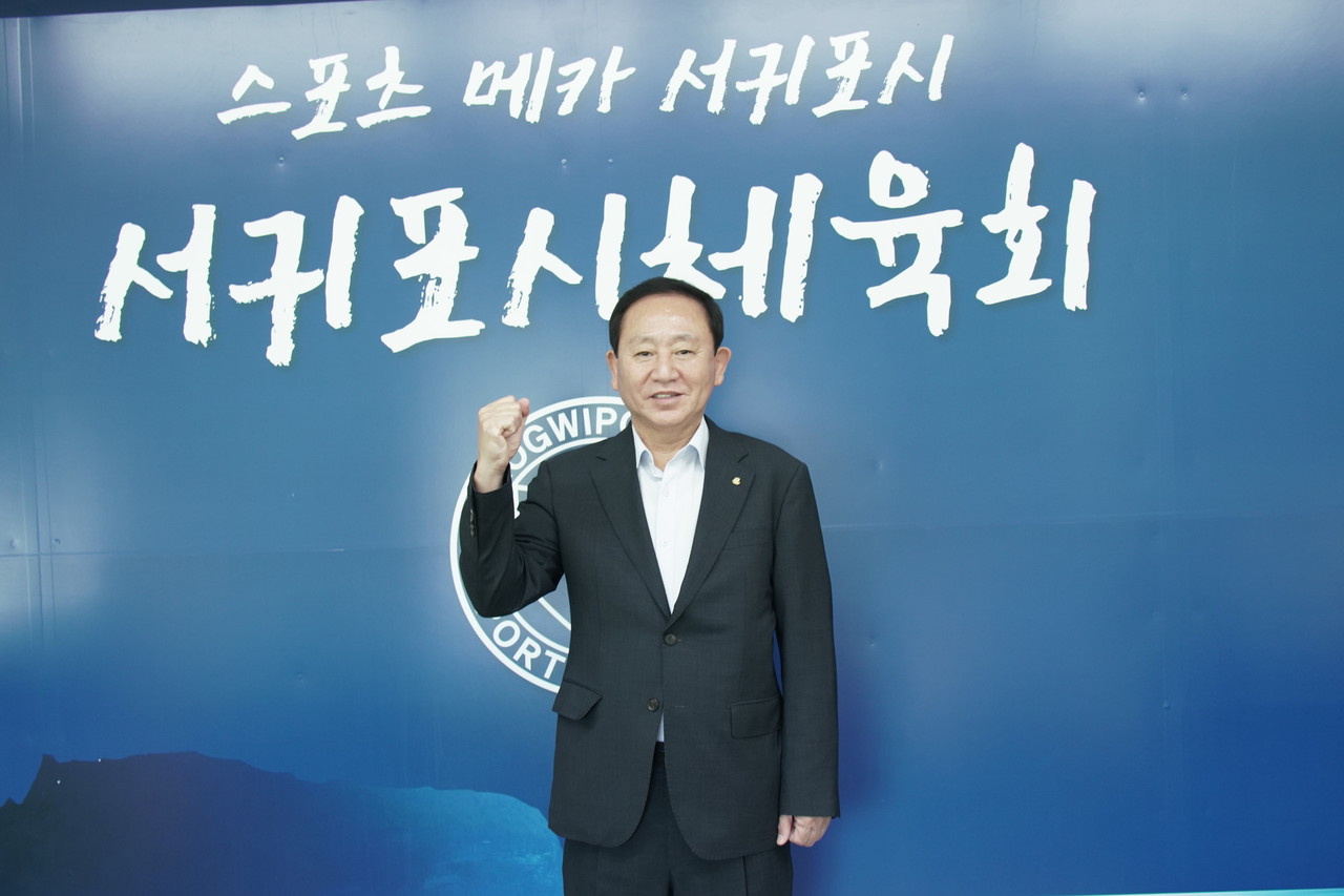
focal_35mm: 42
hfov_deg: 46.4
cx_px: 672
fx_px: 1568
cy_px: 448
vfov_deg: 31.9
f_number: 4.5
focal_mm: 28
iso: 800
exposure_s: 1/30
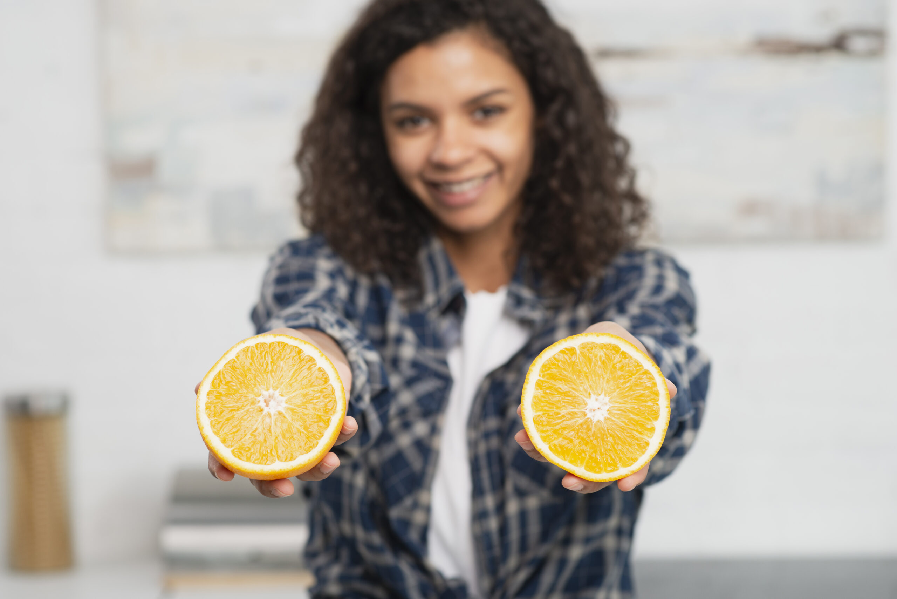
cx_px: 448
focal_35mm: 85
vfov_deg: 16.1
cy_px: 300
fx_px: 2119
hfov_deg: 23.9
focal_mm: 85
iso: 250
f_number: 4.5
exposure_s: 1/100
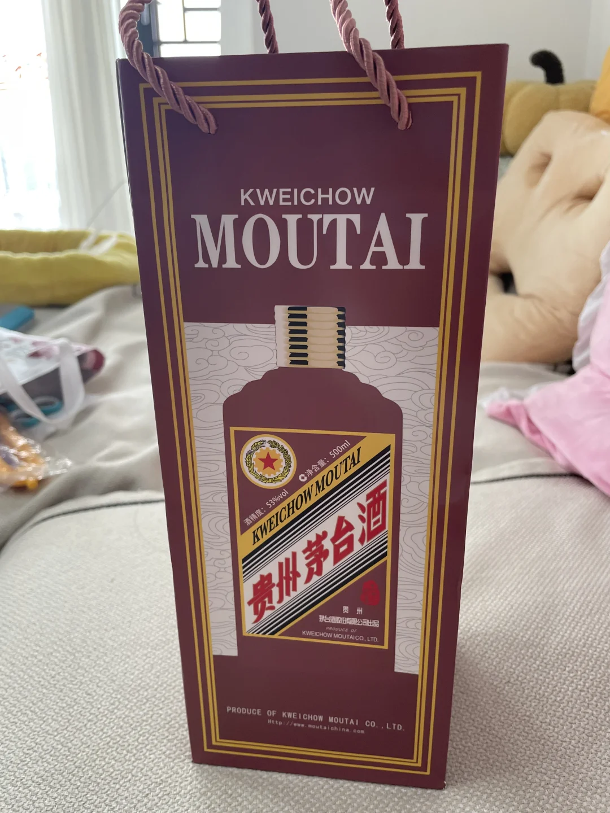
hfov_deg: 53.1
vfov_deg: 67.3
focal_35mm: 26
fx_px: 611
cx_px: 305
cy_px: 406
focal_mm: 4.2
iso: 125
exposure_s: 1/116
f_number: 1.6
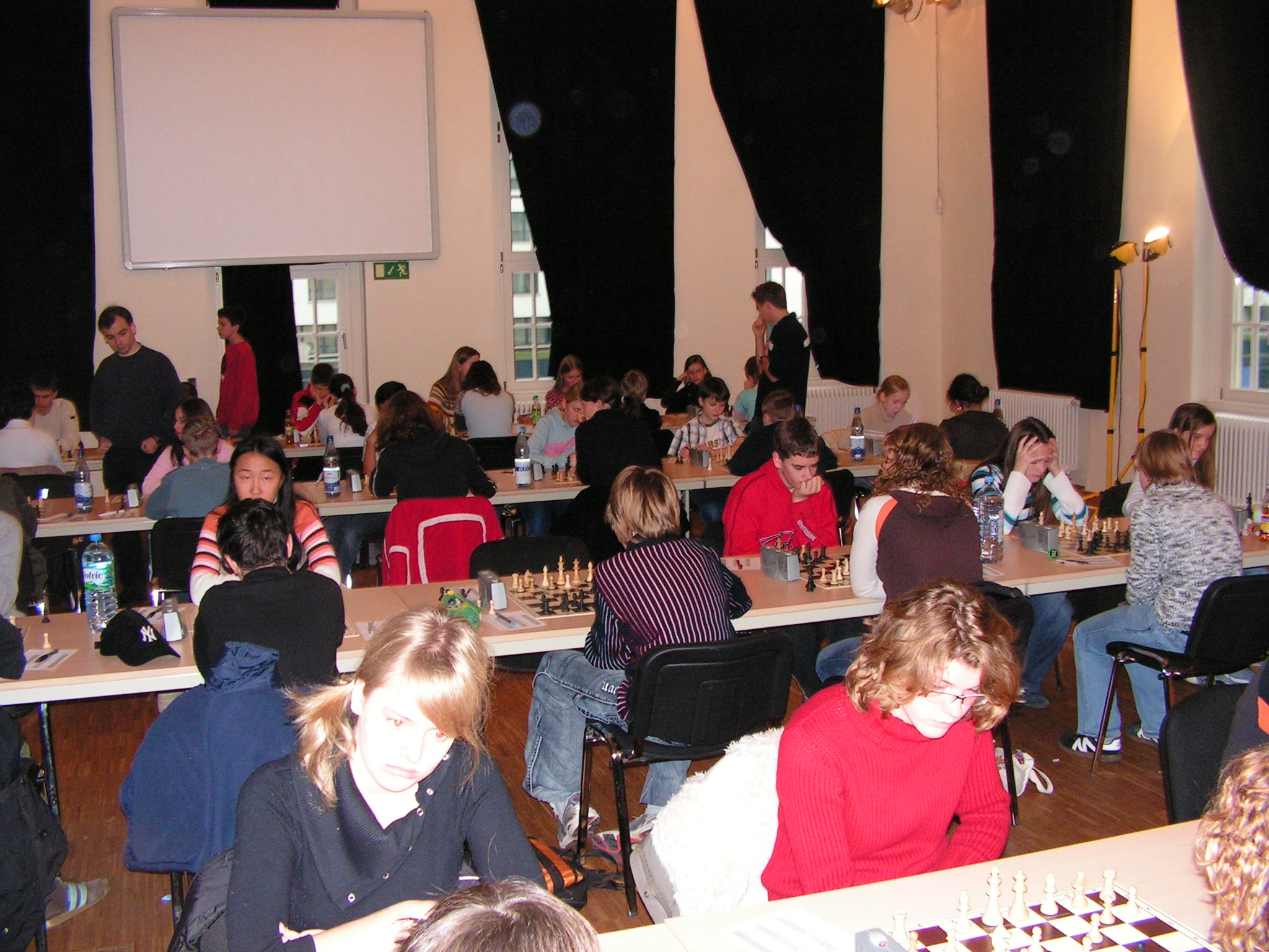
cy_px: 476
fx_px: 1320
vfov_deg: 39.7
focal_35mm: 36
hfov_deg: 51.4
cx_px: 634
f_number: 3.2
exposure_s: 1/40
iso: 200
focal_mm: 6
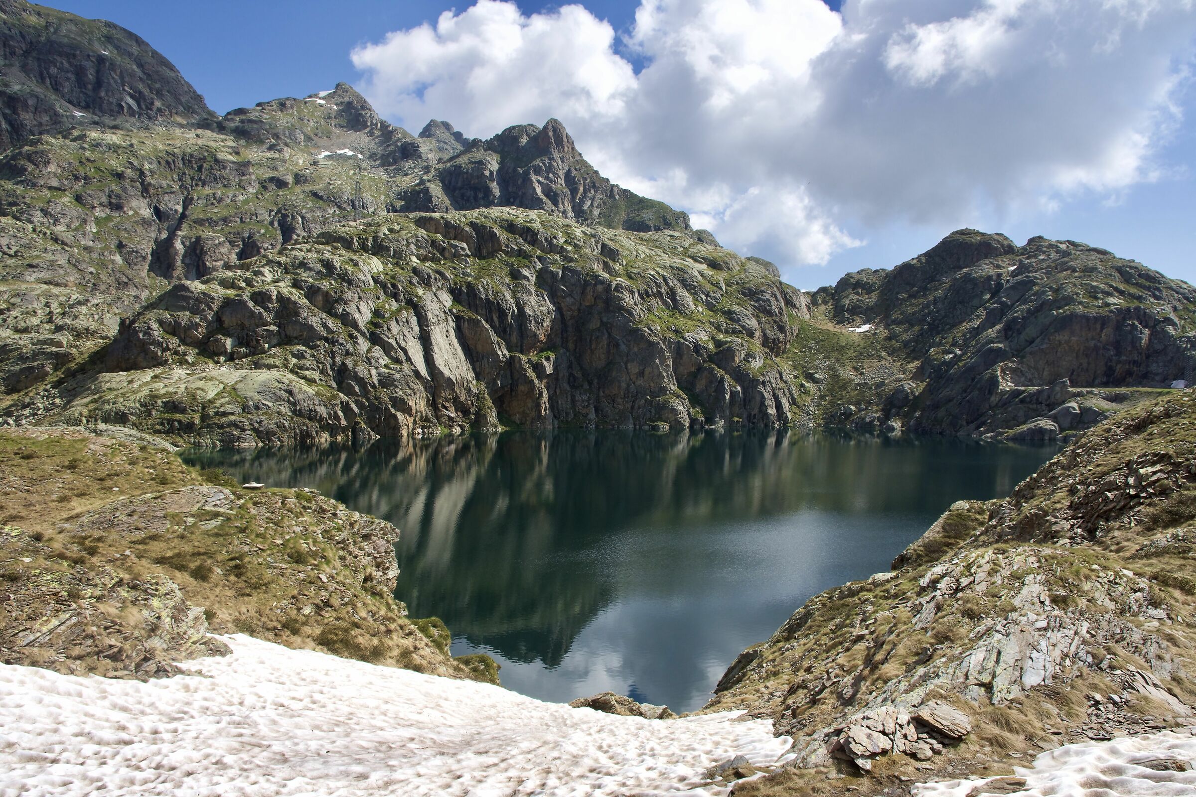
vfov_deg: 50.4
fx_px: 847
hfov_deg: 70.4
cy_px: 398
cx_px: 598
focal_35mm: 26
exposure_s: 1/320
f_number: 11
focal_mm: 17
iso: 160
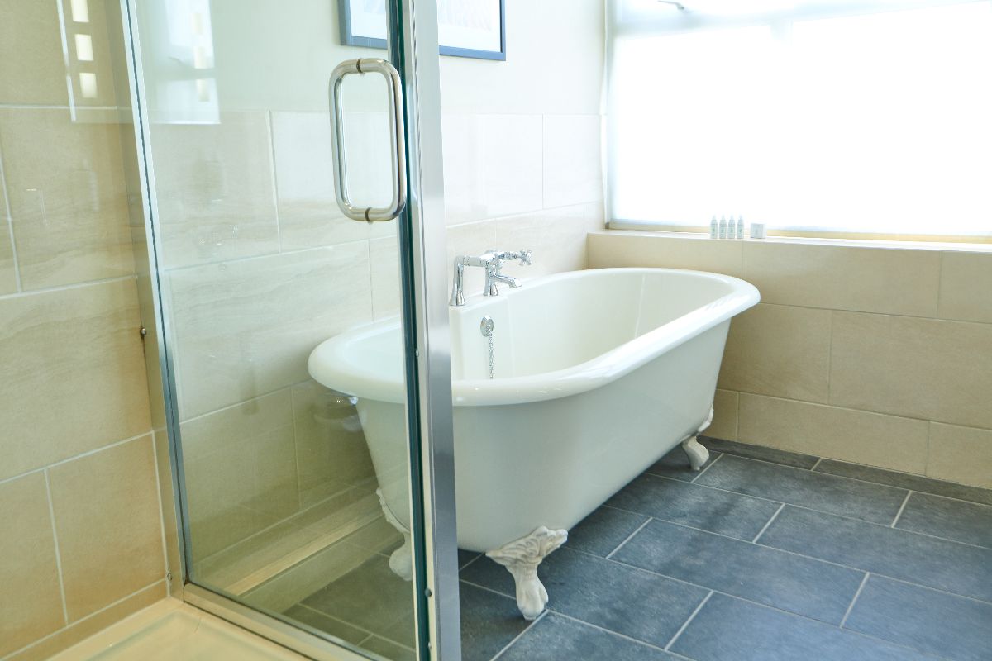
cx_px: 496
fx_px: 854
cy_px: 330
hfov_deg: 60.3
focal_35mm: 31
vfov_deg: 42.3
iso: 500
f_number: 9
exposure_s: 1/20
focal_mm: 31
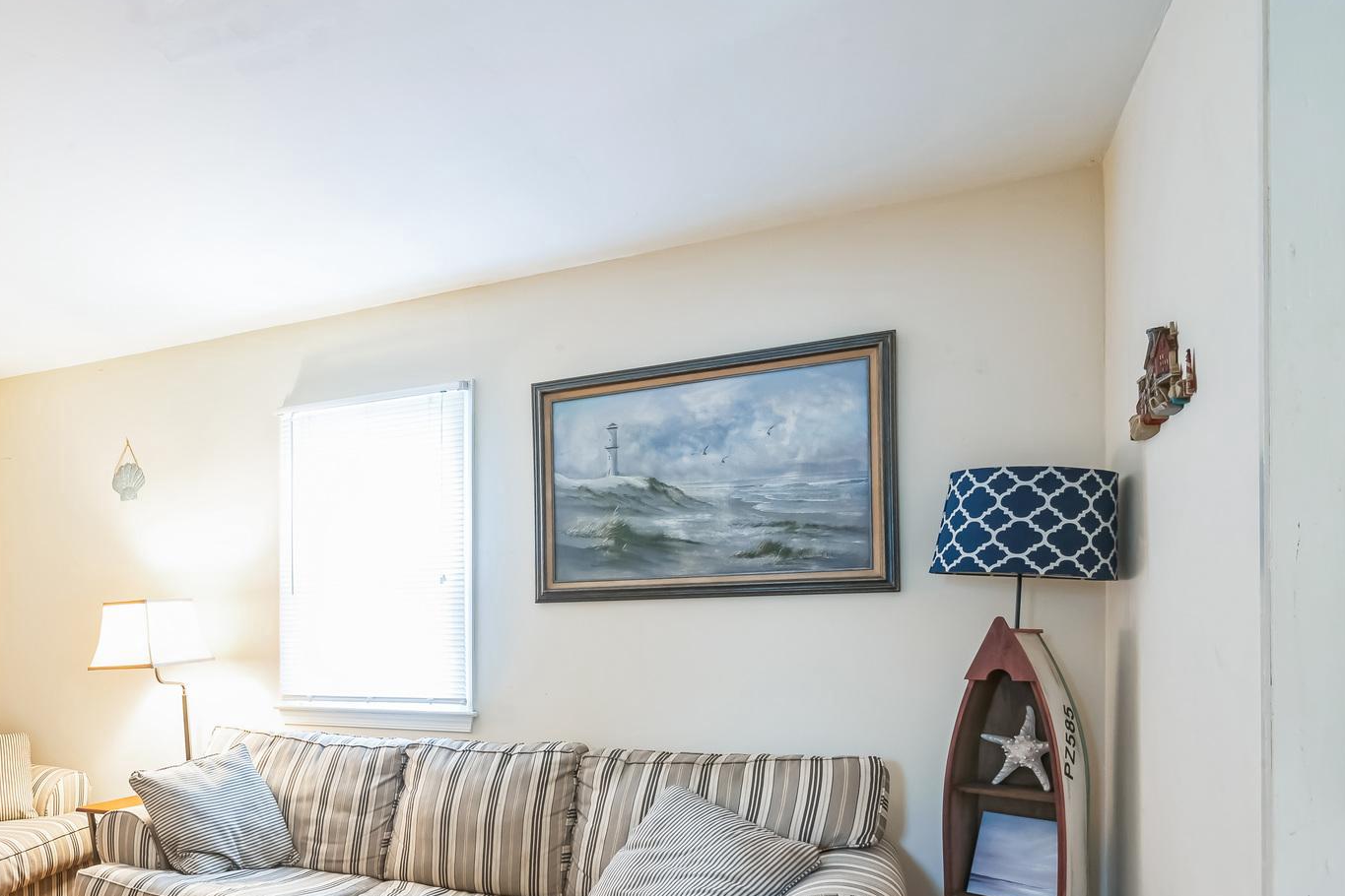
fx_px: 897
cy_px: 645
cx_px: 340
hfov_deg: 69.0
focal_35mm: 24
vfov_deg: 51.4
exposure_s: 5
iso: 250
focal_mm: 16
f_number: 16
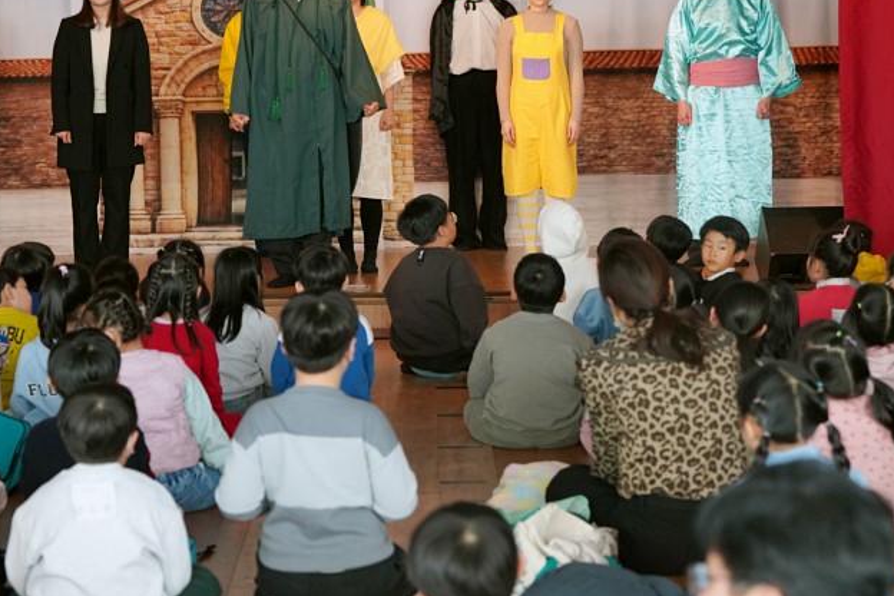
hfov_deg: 20.2
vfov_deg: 13.5
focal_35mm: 101
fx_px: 2508
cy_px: 206
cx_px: 360
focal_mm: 70
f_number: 4
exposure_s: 1/160
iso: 2000
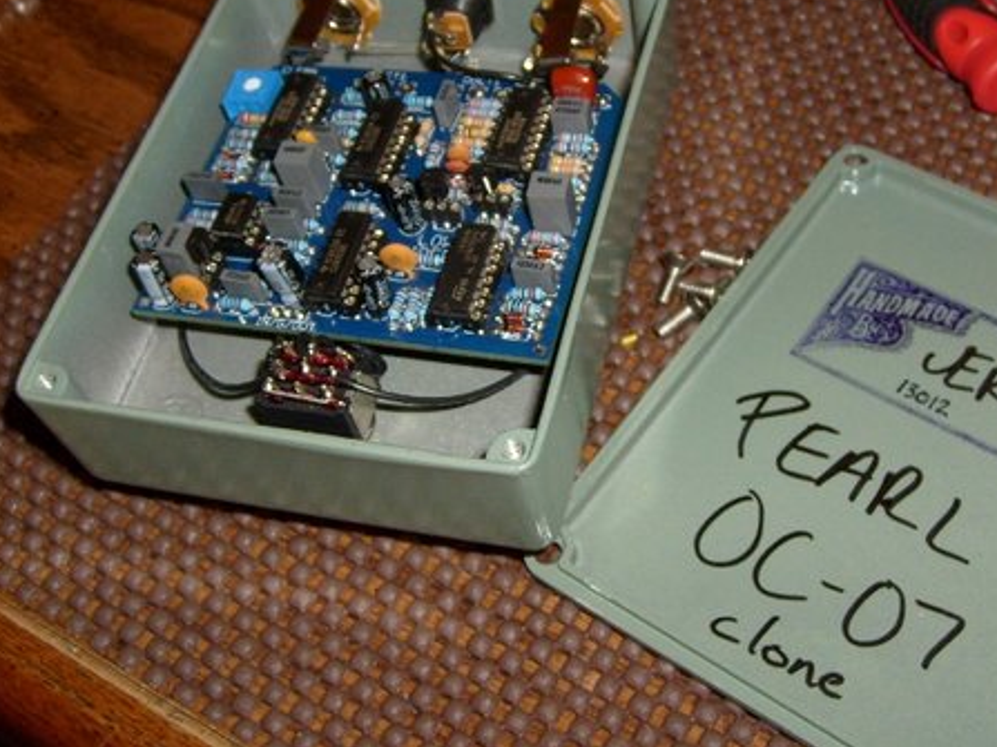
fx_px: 1353
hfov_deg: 40.3
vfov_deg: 30.8
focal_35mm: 47
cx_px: 584
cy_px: 323
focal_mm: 5.8
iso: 100
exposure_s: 1/45
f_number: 2.8
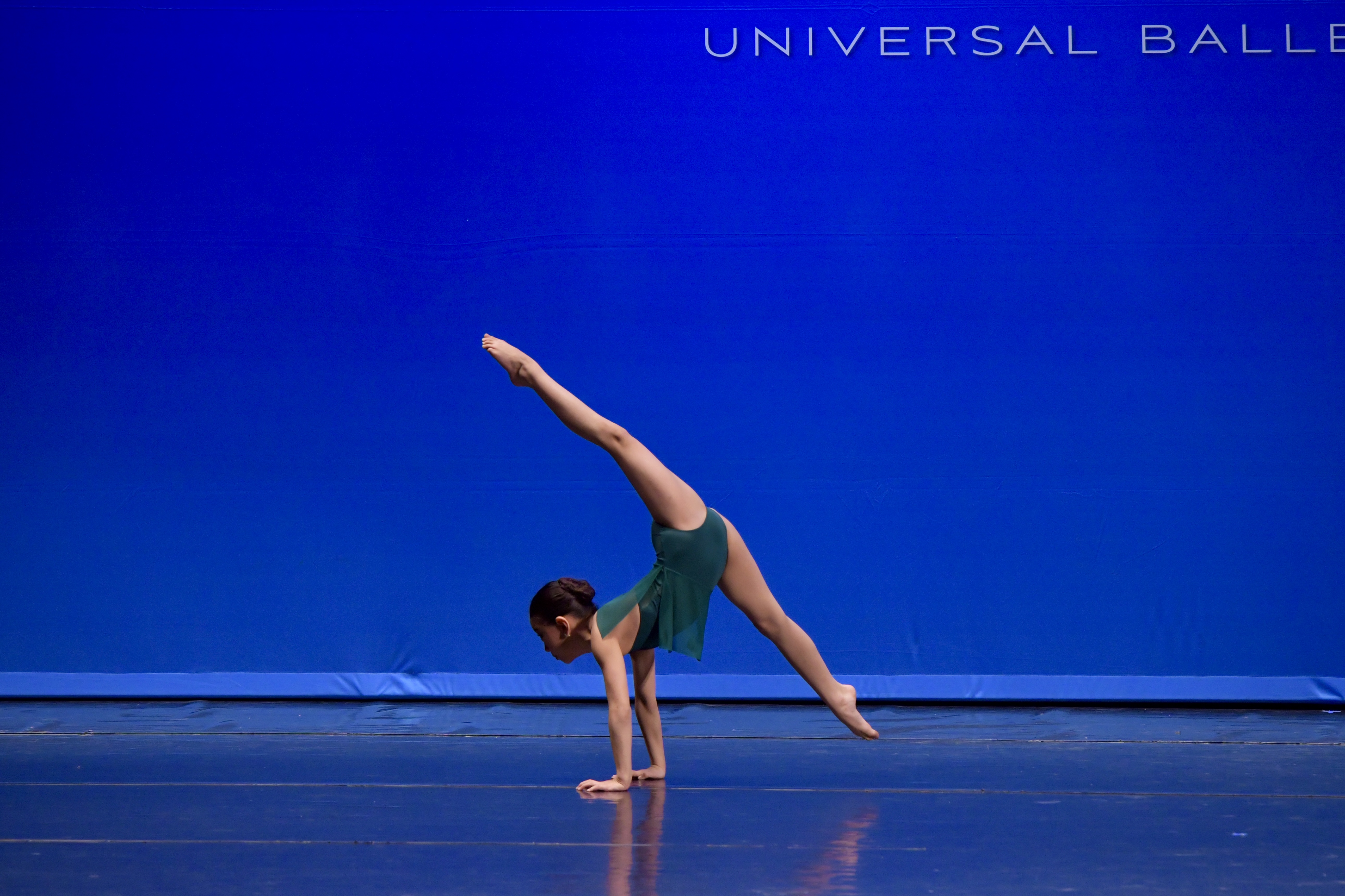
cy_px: 448
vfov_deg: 4.6
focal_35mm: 300
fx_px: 11207
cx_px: 672
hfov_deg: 6.9
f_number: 3.5
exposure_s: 1/800
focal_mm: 200
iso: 1000
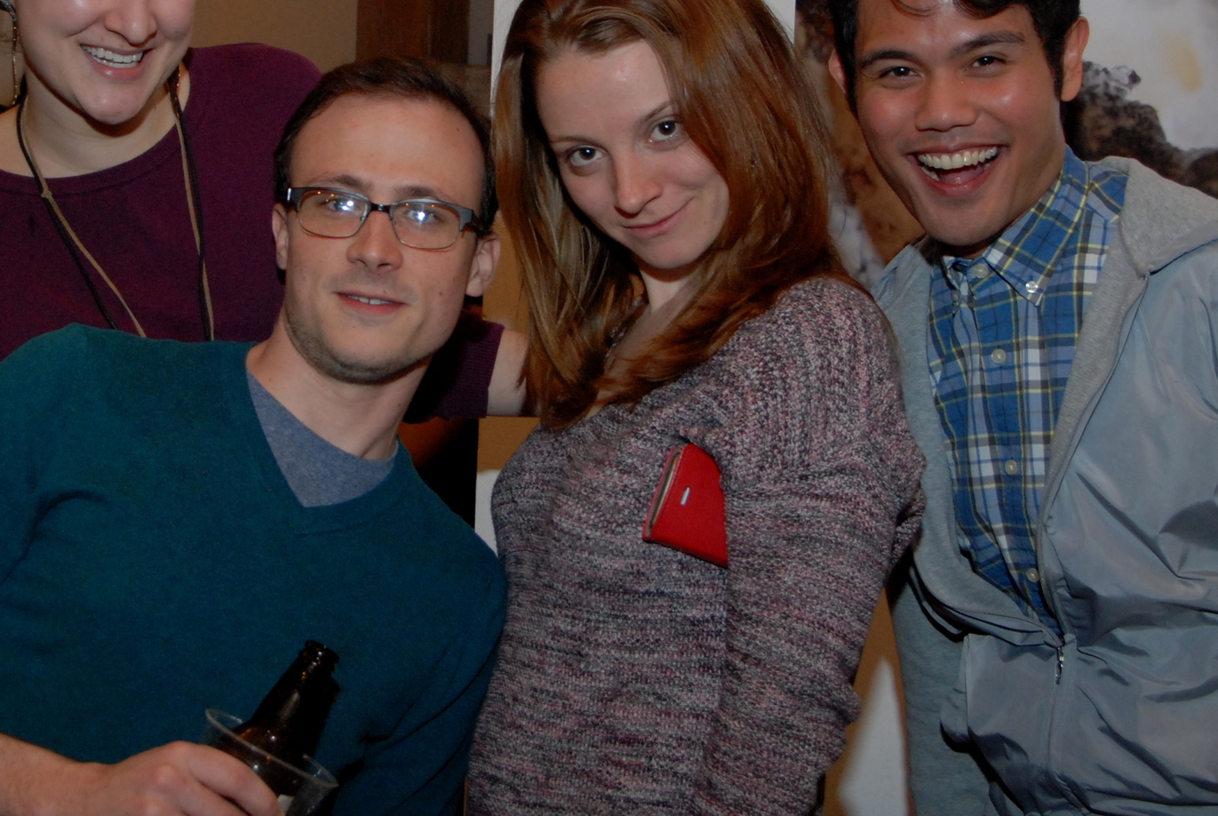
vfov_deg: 21.6
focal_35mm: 63
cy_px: 295
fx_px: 2131
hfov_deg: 31.8
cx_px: 495
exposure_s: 1/60
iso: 500
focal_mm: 23
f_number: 5.6
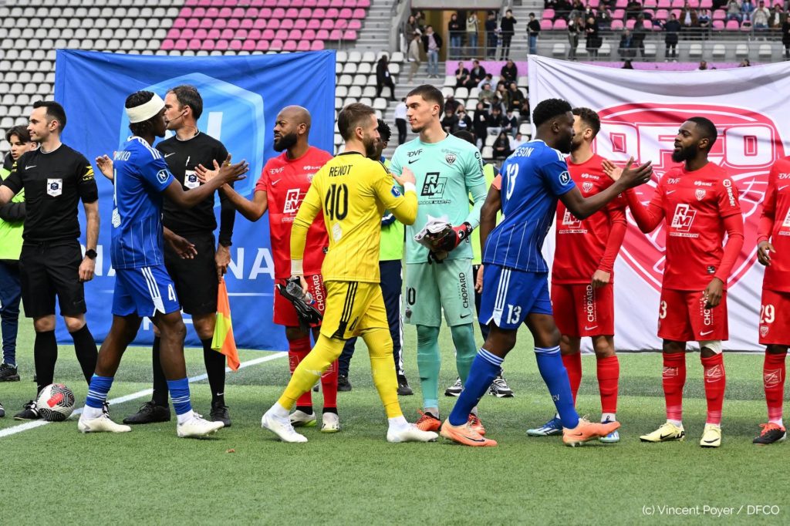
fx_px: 2325
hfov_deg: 19.3
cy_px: 263
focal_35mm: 106
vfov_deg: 12.9
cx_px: 395
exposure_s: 1/1000
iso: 2000
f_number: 4
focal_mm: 71
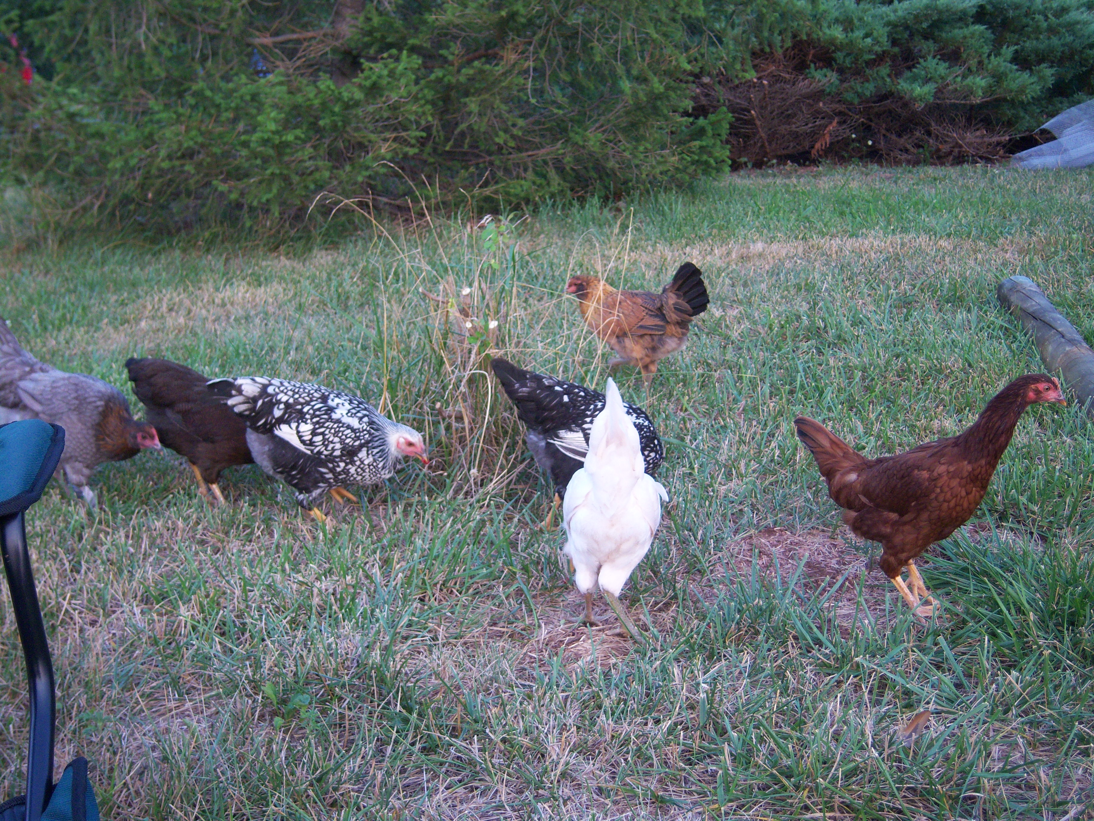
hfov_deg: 38.9
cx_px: 547
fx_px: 1549
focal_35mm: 49
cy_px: 410
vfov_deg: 29.7
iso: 160
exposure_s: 1/60
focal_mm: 10.3
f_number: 3.4
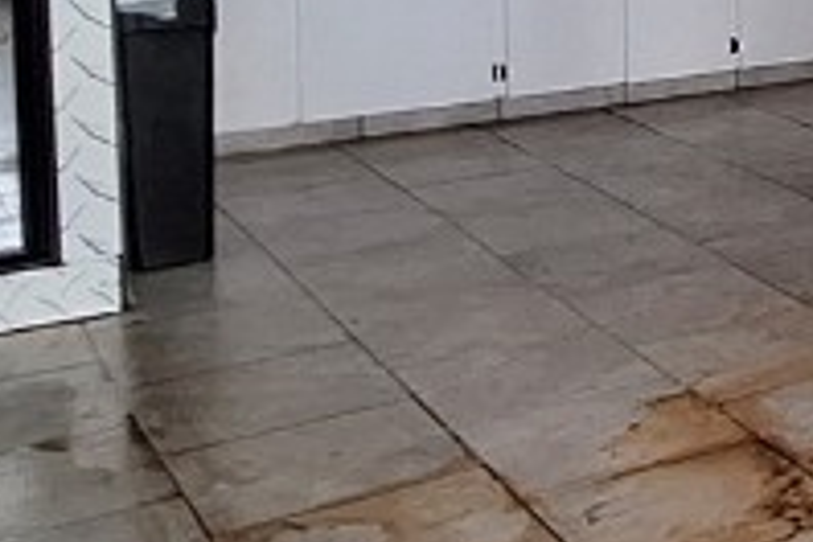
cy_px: -115
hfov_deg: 21.8
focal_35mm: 70
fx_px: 1581
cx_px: 1347
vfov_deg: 18.4
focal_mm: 1.74
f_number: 2.2
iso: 200
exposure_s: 1/40
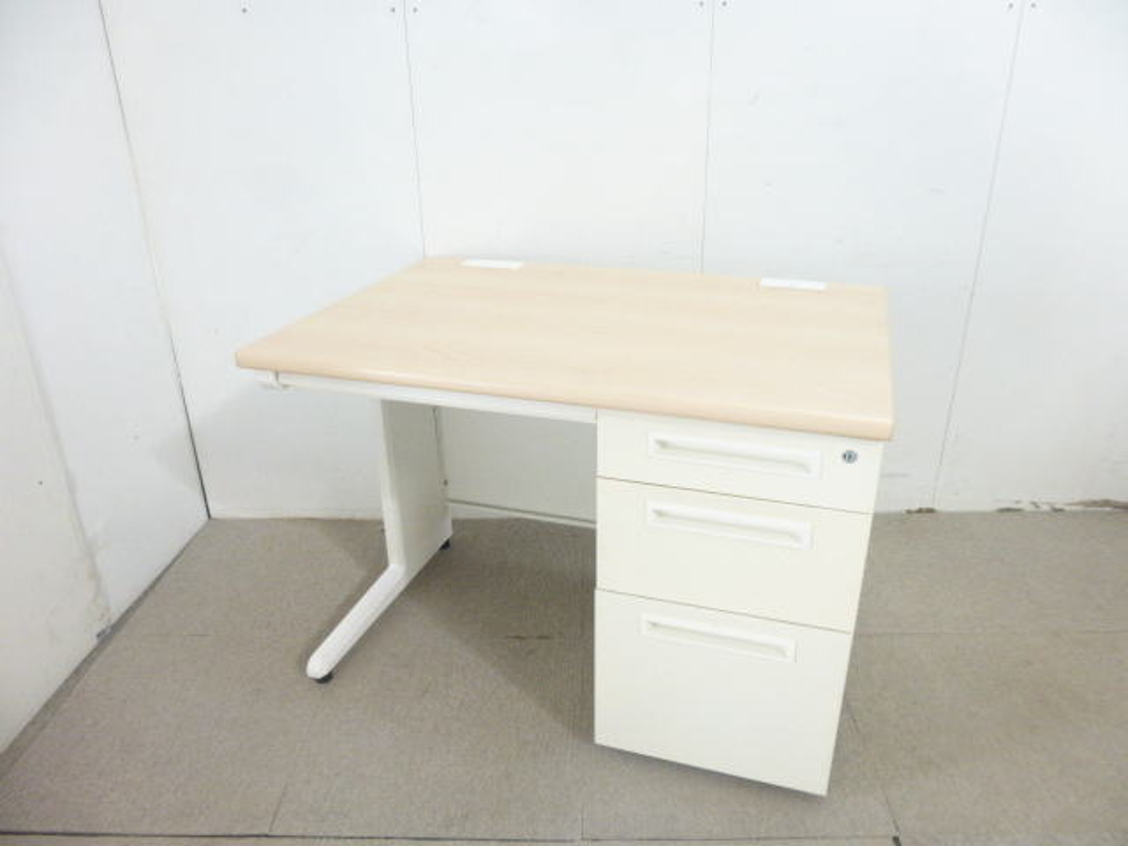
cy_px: 423
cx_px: 564
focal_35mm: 25
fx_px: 815
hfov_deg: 69.4
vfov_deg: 54.9
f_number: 3.1
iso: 250
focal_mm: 4.5
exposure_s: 1/60
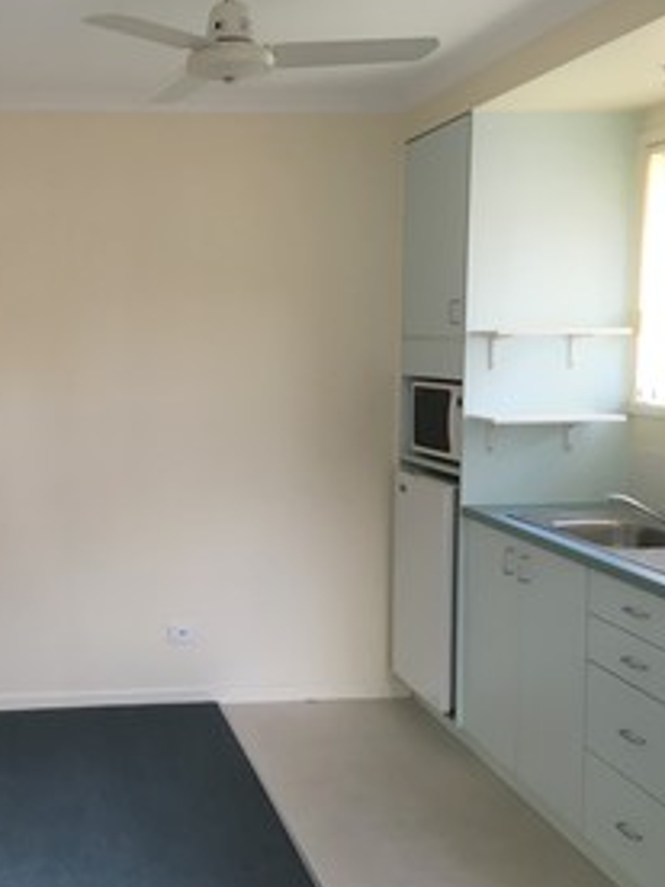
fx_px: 1076
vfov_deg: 44.8
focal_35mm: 42
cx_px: 132
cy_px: 440
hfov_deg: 33.3
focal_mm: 4.15
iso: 64
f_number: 2.2
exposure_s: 1/33
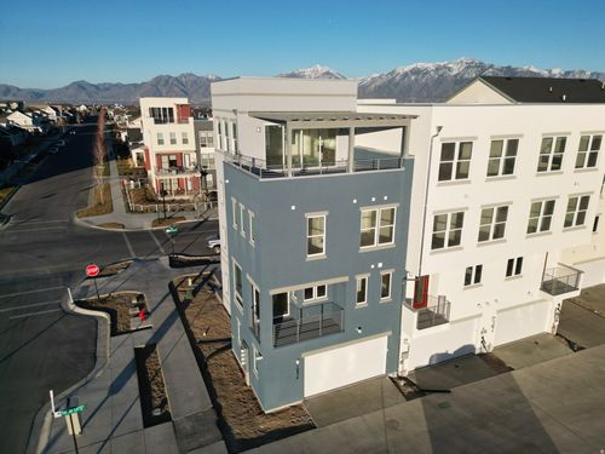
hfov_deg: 71.6
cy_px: 227
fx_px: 419
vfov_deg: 56.8
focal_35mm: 24
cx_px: 302
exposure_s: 1/4000
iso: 140
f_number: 1.7
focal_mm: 6.72
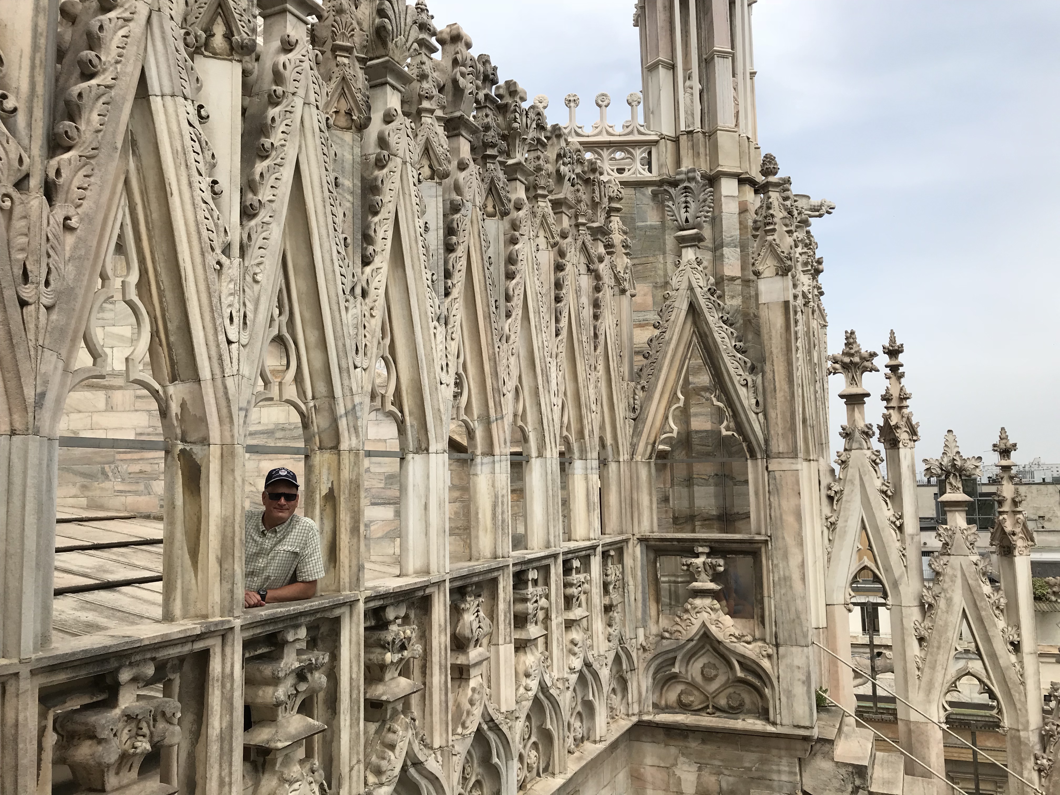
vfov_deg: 49.7
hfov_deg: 63.4
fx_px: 857
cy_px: 398
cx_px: 530
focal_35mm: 28
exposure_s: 1/2227
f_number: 1.8
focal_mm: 3.99
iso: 20
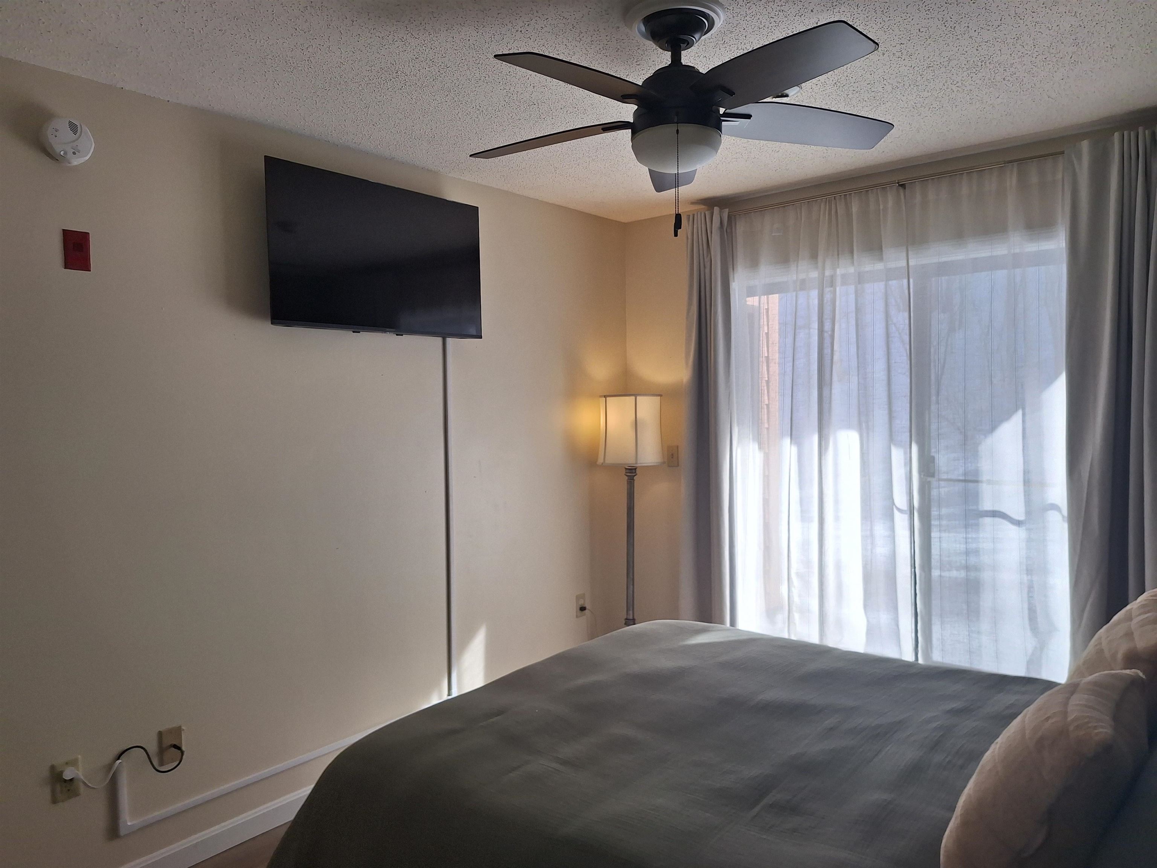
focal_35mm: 23
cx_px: 578
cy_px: 434
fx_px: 769
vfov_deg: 58.9
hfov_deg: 73.9
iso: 40
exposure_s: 1/437
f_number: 1.8
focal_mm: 5.54
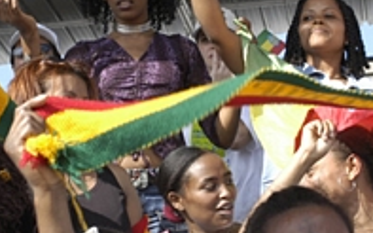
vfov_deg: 11.1
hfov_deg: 17.7
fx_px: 1200
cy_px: 109
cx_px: 192
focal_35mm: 118
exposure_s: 1/200
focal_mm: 35
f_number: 8
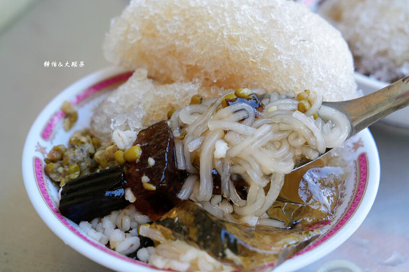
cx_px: 204
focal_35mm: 52
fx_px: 591
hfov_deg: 38.2
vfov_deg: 26.0
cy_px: 136
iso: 320
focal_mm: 52
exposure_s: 1/125
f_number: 5.6
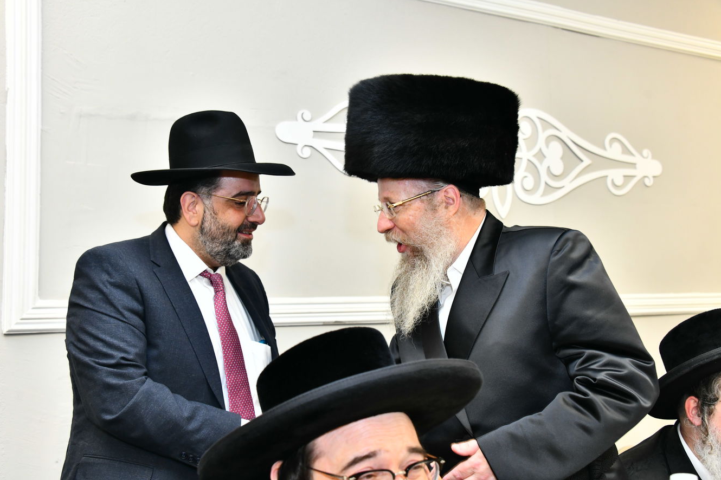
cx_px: 351
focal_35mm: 40
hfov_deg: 48.5
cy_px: 239
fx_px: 801
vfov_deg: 33.4
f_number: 5.6
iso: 1600
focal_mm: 38
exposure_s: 1/160
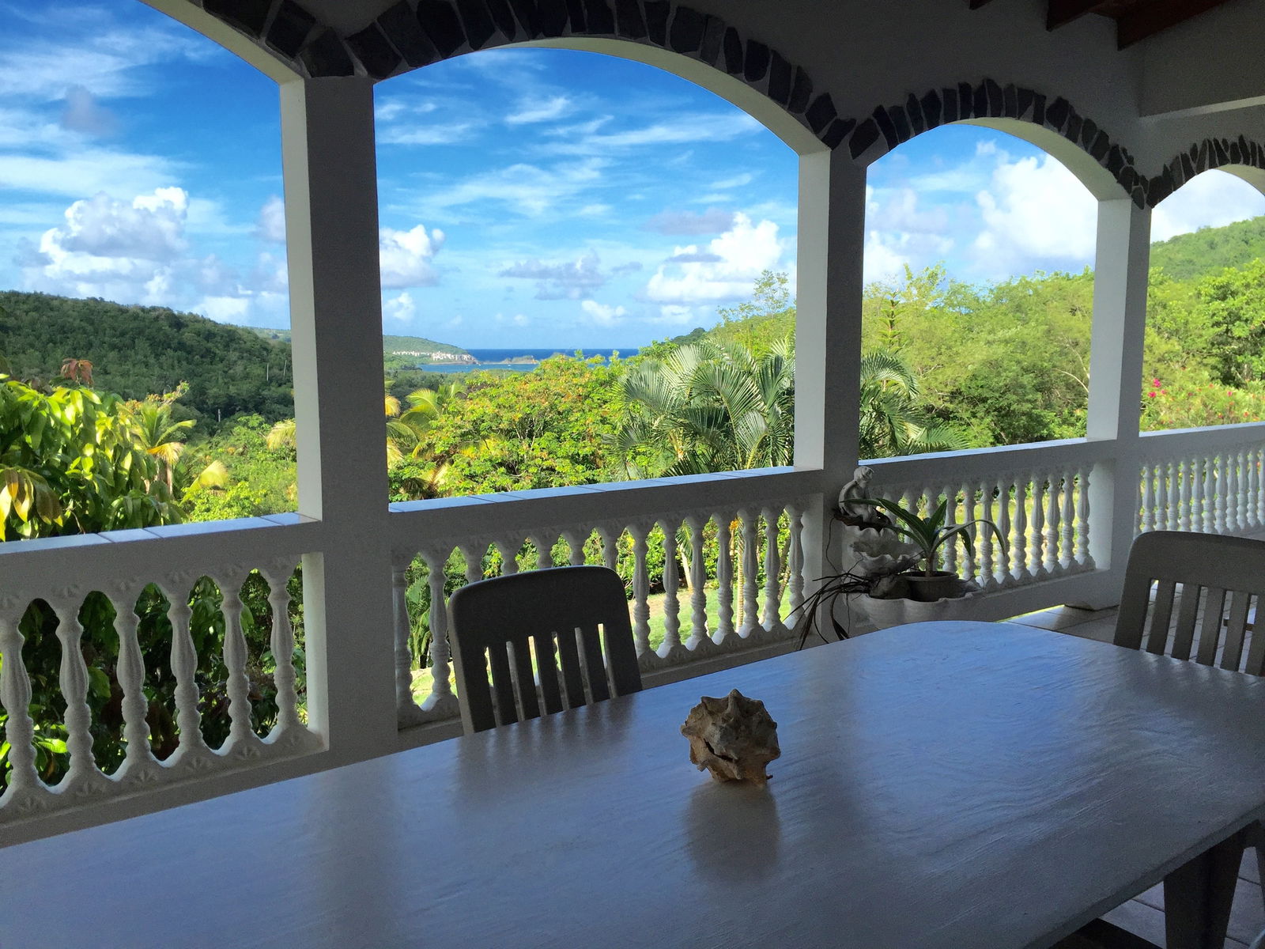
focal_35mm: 29
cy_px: 474
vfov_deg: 48.2
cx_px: 632
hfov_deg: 61.7
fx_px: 1060
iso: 32
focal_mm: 4.15
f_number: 2.2
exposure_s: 1/1647
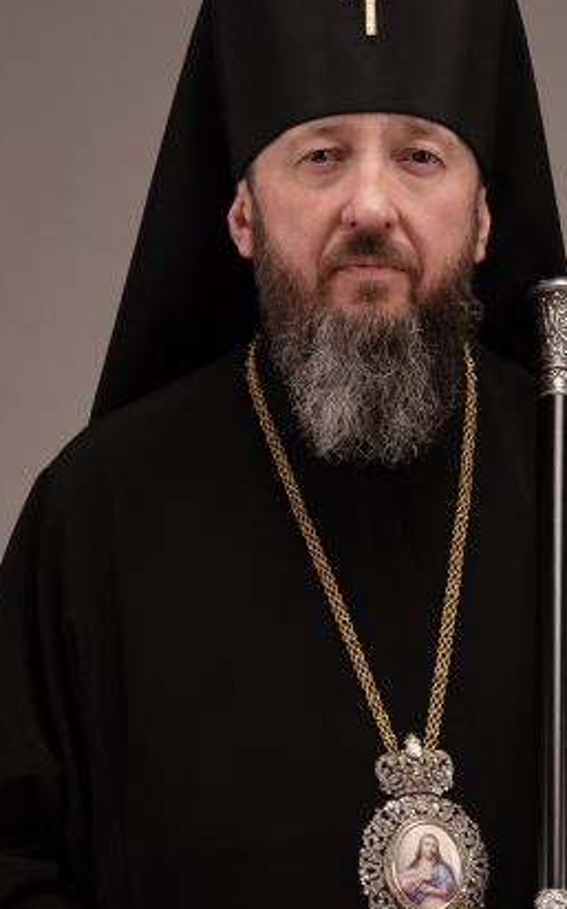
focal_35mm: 114
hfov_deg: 11.5
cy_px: 677
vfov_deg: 18.2
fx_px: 2822
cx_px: 340
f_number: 8
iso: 100
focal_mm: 60
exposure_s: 1/80
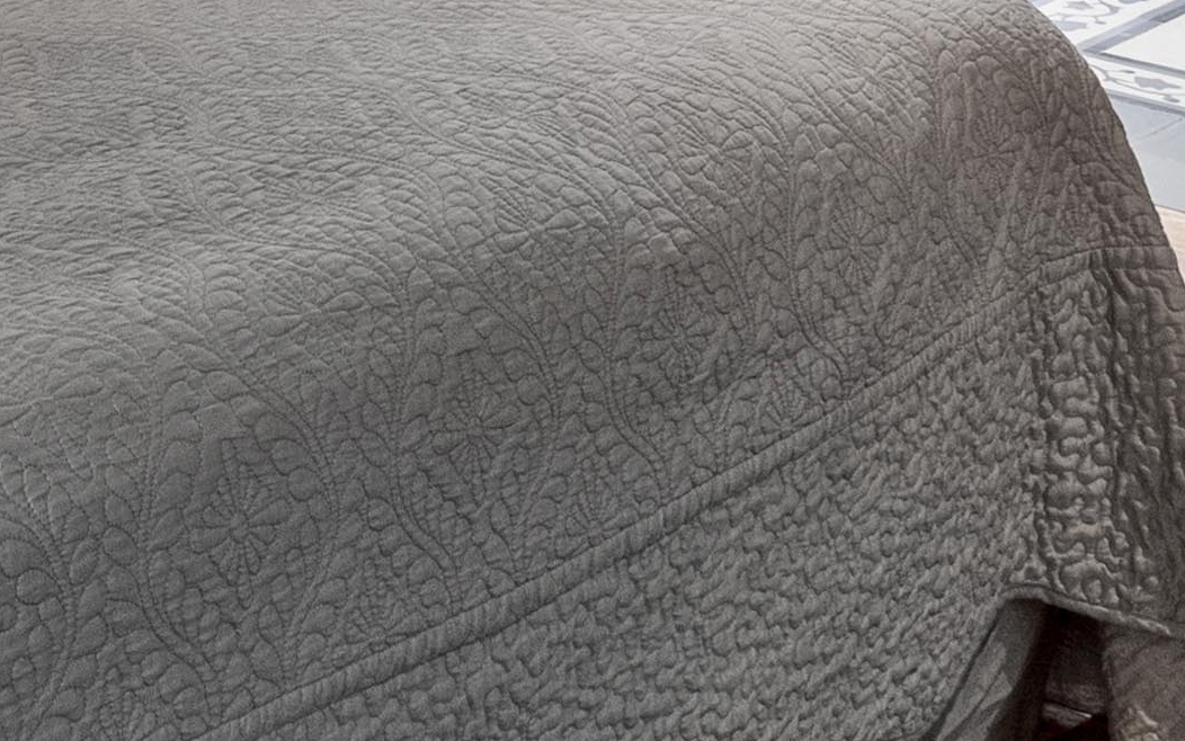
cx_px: -193
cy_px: -921
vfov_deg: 11.7
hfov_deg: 20.4
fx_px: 3098
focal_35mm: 96
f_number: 8
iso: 400
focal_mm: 11
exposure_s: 1/4
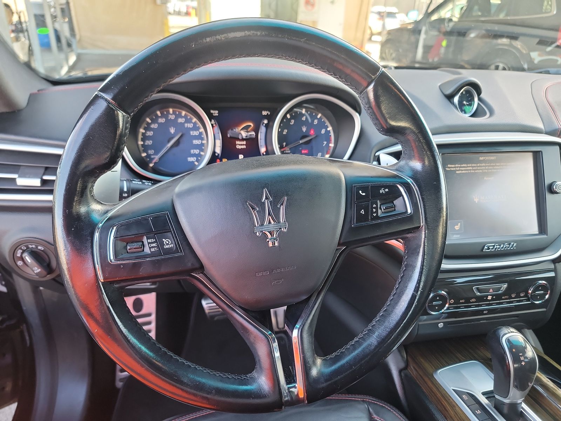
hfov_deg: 71.6
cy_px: 210
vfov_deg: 56.8
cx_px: 280
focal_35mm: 24
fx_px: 389
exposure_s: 1/59
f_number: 1.8
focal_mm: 6.7
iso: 312
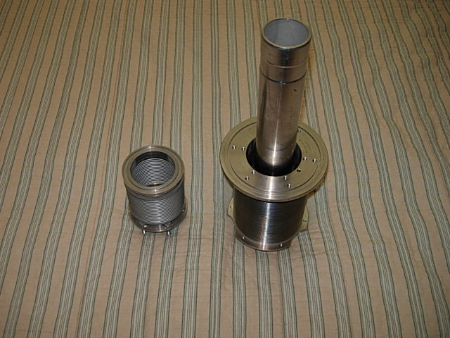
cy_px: 169
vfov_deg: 39.7
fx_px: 468
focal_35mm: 36
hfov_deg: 51.4
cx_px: 225
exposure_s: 1/45.2
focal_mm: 7.5
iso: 50
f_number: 2.7
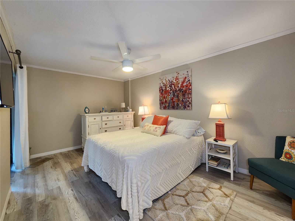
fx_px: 111
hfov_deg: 106.2
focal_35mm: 13
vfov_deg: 89.9
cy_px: 110
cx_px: 148
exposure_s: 1/60
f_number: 2.2
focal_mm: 2.2
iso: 250
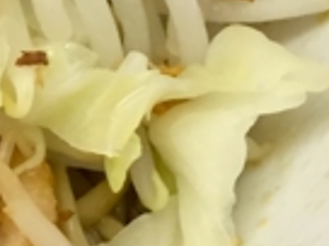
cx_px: -285
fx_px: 1616
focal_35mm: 170
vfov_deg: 8.7
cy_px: 5
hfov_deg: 10.8
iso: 50
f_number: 2.2
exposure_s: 1/33
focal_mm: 4.15
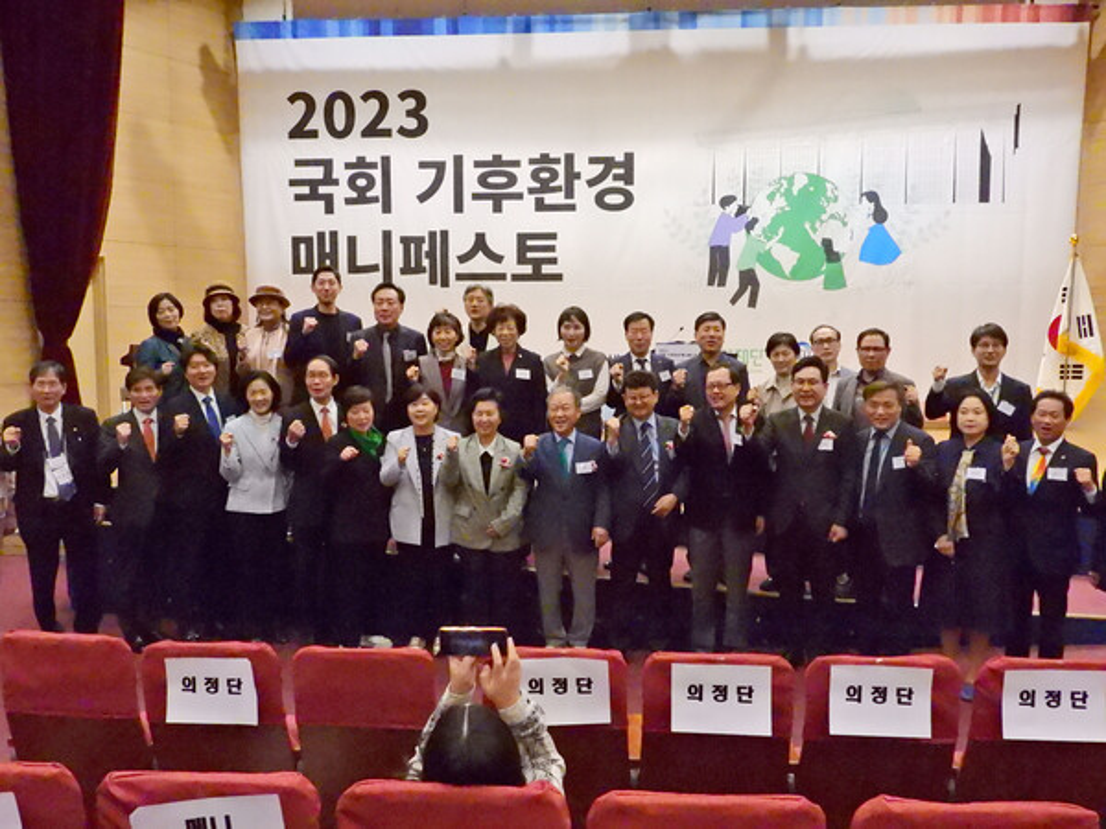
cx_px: 553
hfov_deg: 60.0
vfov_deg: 46.8
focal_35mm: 30
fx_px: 959
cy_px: 414
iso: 4500
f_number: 4.5
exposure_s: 1/125
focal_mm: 5.4
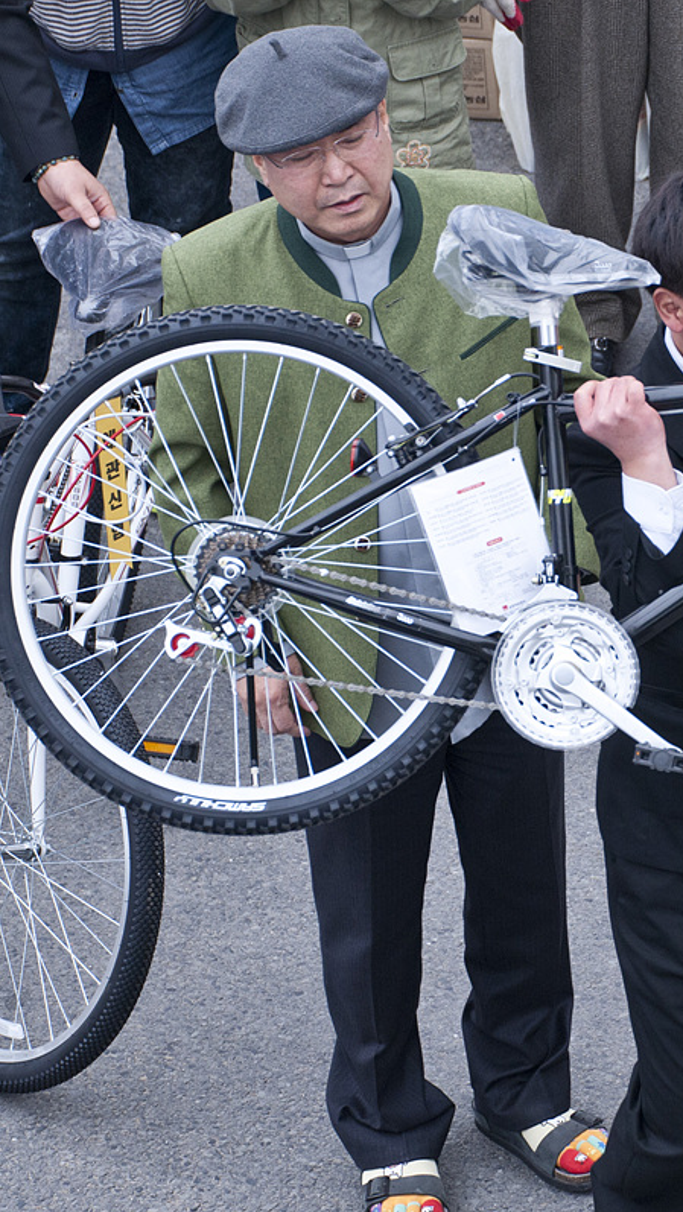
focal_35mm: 268
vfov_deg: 8.0
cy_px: 607
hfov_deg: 4.5
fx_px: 8619
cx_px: 511
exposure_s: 1/320
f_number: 5.6
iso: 400
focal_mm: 170
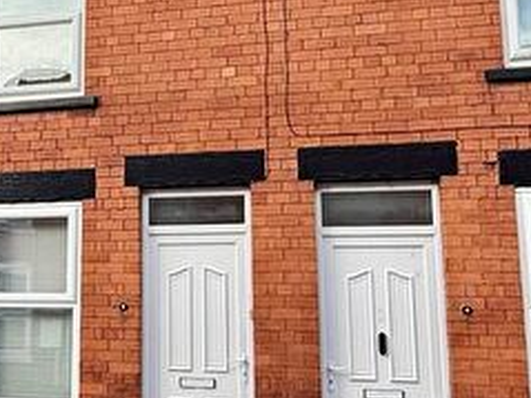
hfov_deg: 43.1
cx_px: 87
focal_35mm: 41
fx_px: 629
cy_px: 110
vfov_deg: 34.5
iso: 64
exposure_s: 1/514
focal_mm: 2.22
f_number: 2.2
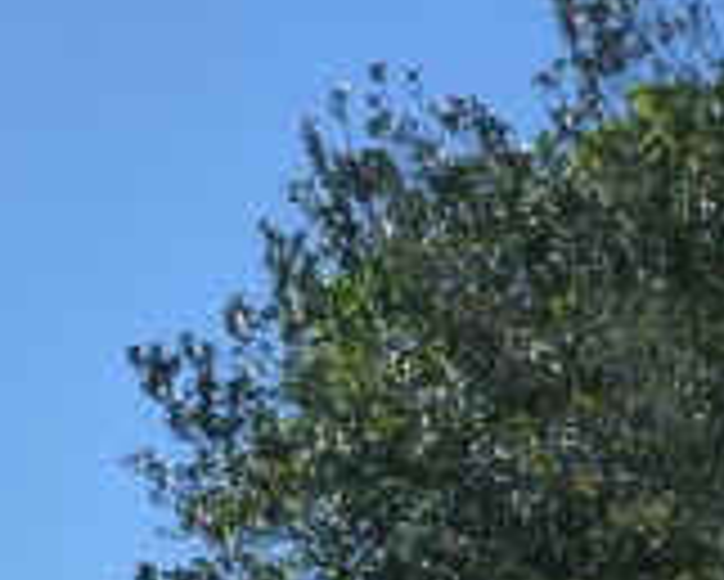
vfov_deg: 5.6
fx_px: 5832
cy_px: 922
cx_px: -621
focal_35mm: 272
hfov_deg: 6.9
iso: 160
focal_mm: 12.5
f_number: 5
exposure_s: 1/500
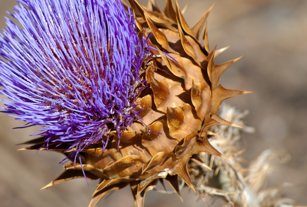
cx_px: 134
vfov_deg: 3.8
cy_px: 96
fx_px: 3129
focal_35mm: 366
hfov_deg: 5.6
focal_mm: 180
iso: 200
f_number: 9
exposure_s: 1/400
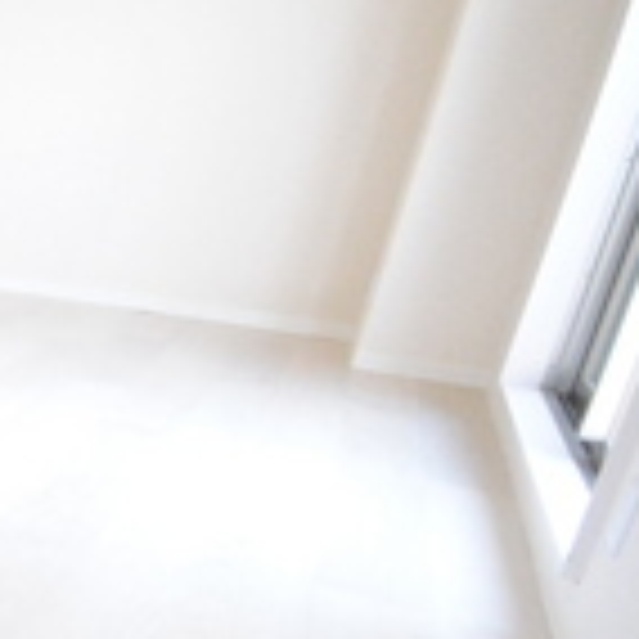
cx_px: -770
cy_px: 378
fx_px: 961
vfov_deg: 36.7
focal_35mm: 46
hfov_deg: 17.0
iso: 1600
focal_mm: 8
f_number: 5.6
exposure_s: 1/125
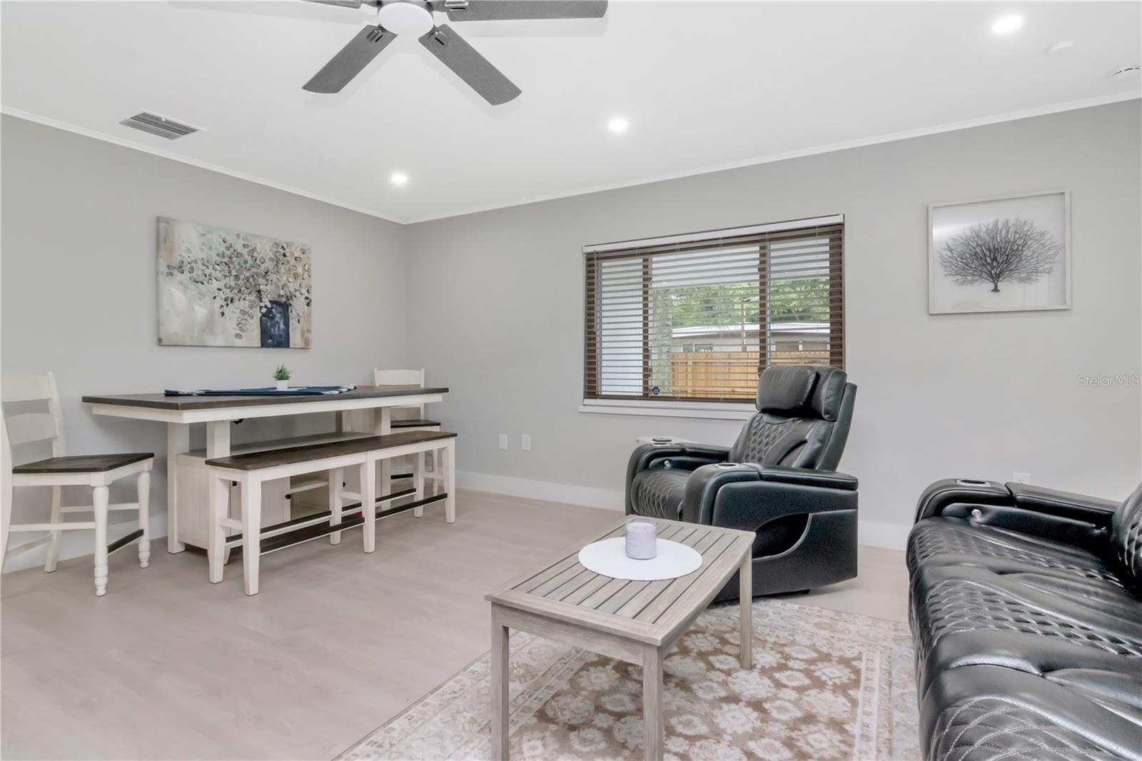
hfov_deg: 95.0
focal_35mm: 16
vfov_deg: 72.0
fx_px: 523
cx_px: 571
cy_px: 380
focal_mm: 11
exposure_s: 1/25
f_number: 14
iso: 800
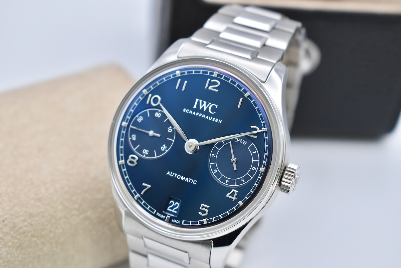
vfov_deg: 20.2
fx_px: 752
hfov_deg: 29.9
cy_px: 134
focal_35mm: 68
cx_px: 200
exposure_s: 1/125
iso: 400
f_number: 5.6
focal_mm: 45
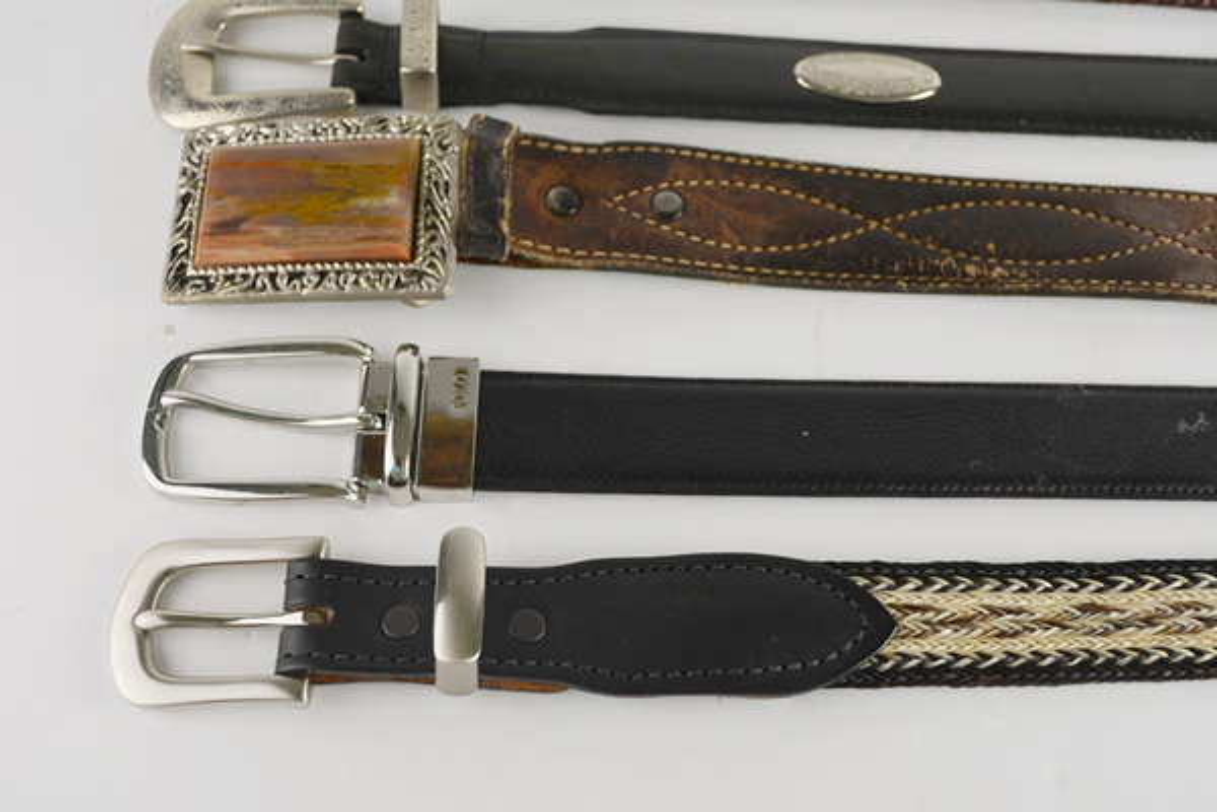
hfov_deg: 41.1
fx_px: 1623
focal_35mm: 48
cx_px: 608
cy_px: 406
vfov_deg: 28.1
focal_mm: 32
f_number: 5.6
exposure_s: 1/125
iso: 220
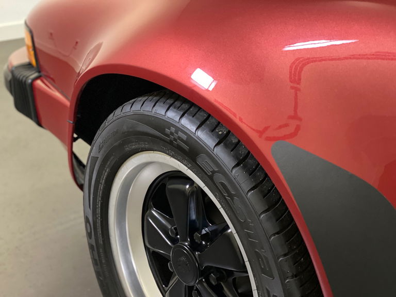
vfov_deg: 28.0
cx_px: 198
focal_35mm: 52
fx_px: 595
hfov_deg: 36.8
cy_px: 148
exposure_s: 1/18
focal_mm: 6
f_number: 2
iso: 400
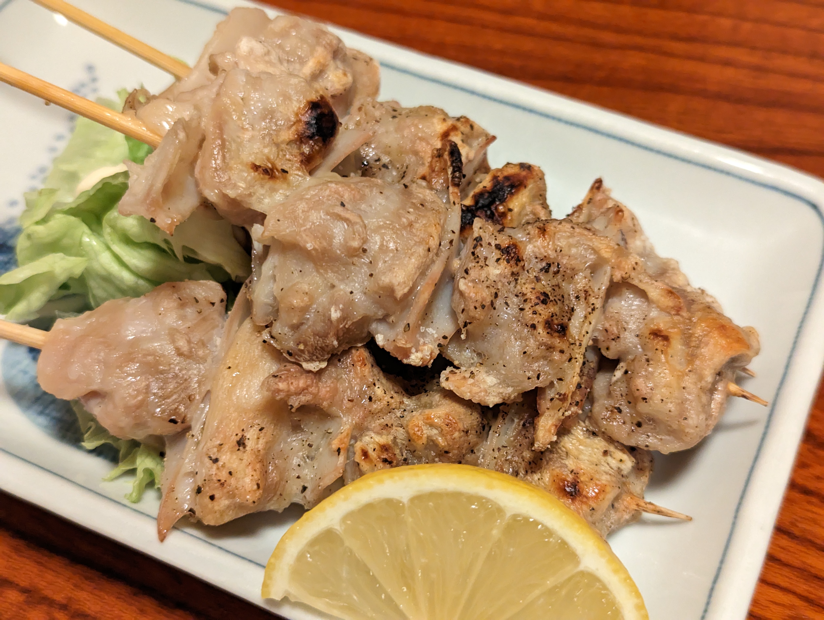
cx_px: 412
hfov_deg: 39.6
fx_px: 1144
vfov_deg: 30.3
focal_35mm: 48
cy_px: 310
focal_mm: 6.81
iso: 425
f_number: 1.85
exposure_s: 1/24
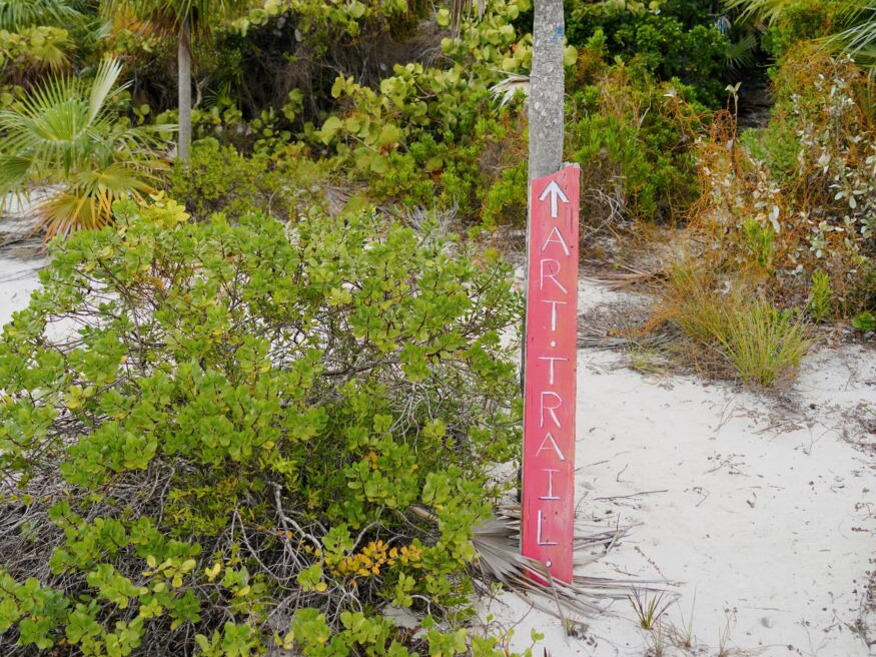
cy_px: 336
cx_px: 465
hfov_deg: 65.3
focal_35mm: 27
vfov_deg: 51.3
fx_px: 683
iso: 100
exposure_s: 1/250
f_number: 4.5
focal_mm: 24
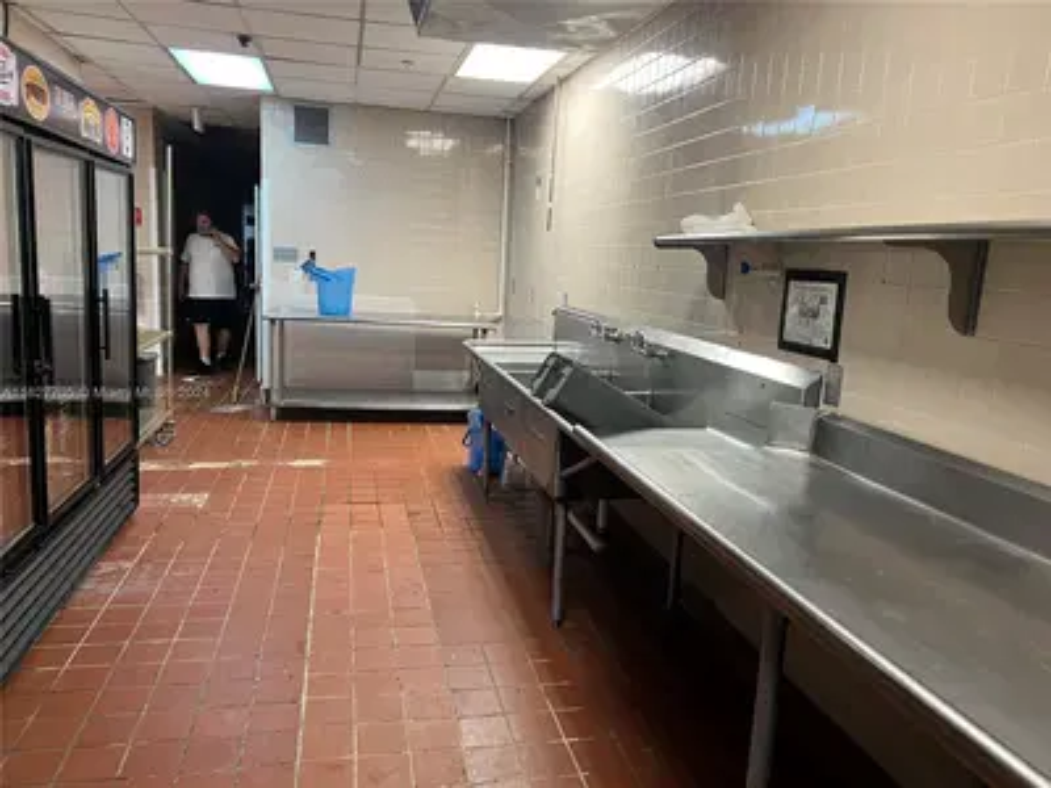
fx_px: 789
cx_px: 526
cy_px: 394
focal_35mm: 26
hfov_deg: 67.3
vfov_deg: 53.1
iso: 100
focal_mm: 5.7
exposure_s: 1/60
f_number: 1.5
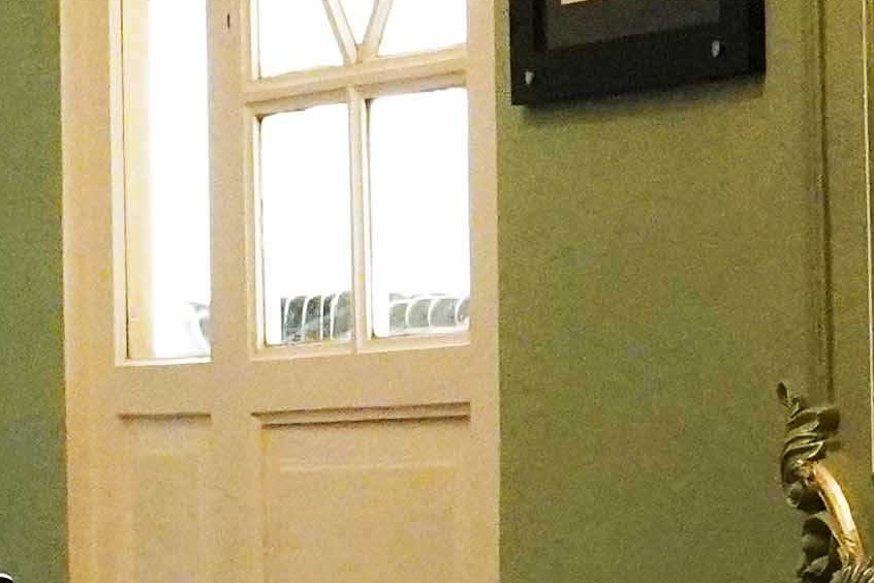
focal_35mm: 234
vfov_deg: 5.9
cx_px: -431
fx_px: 5681
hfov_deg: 8.6
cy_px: 307
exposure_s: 1/160
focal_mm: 22
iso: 6400
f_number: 4
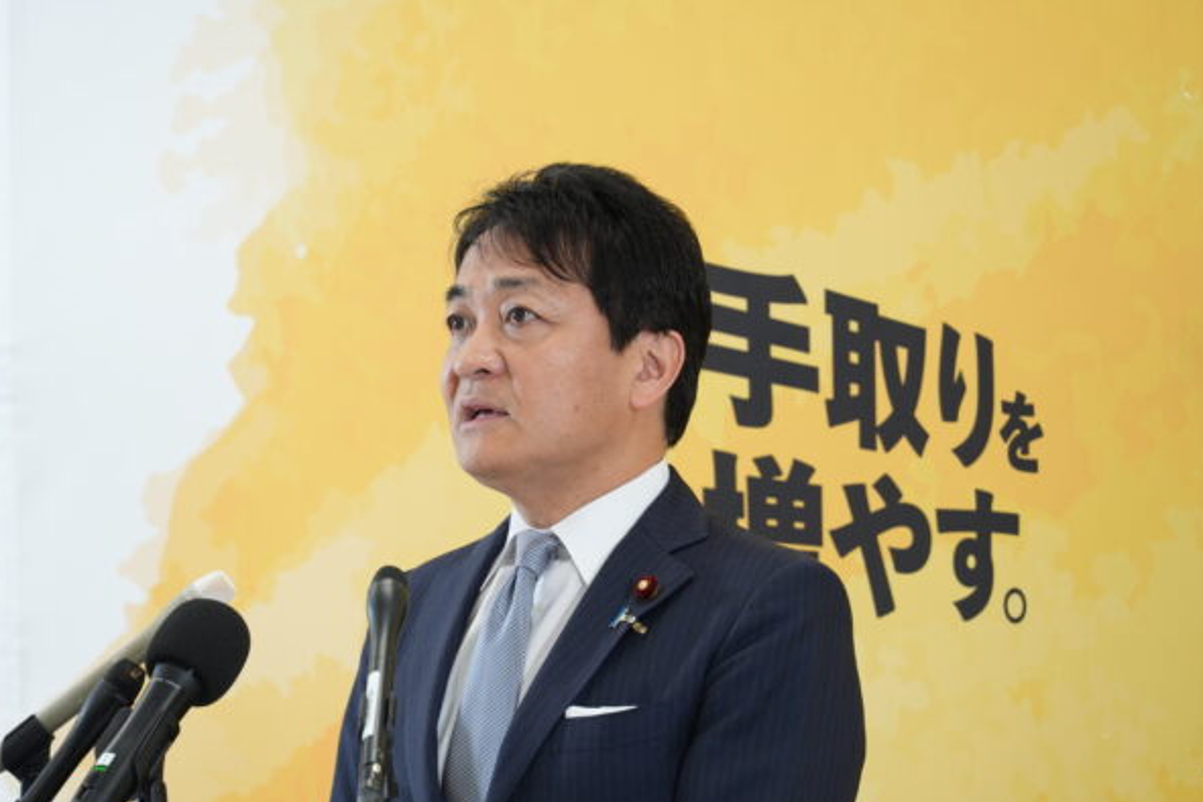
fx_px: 8287
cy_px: 519
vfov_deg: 5.5
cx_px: 495
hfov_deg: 8.3
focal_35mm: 248
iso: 1000
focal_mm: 191
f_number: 5.6
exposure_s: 1/100
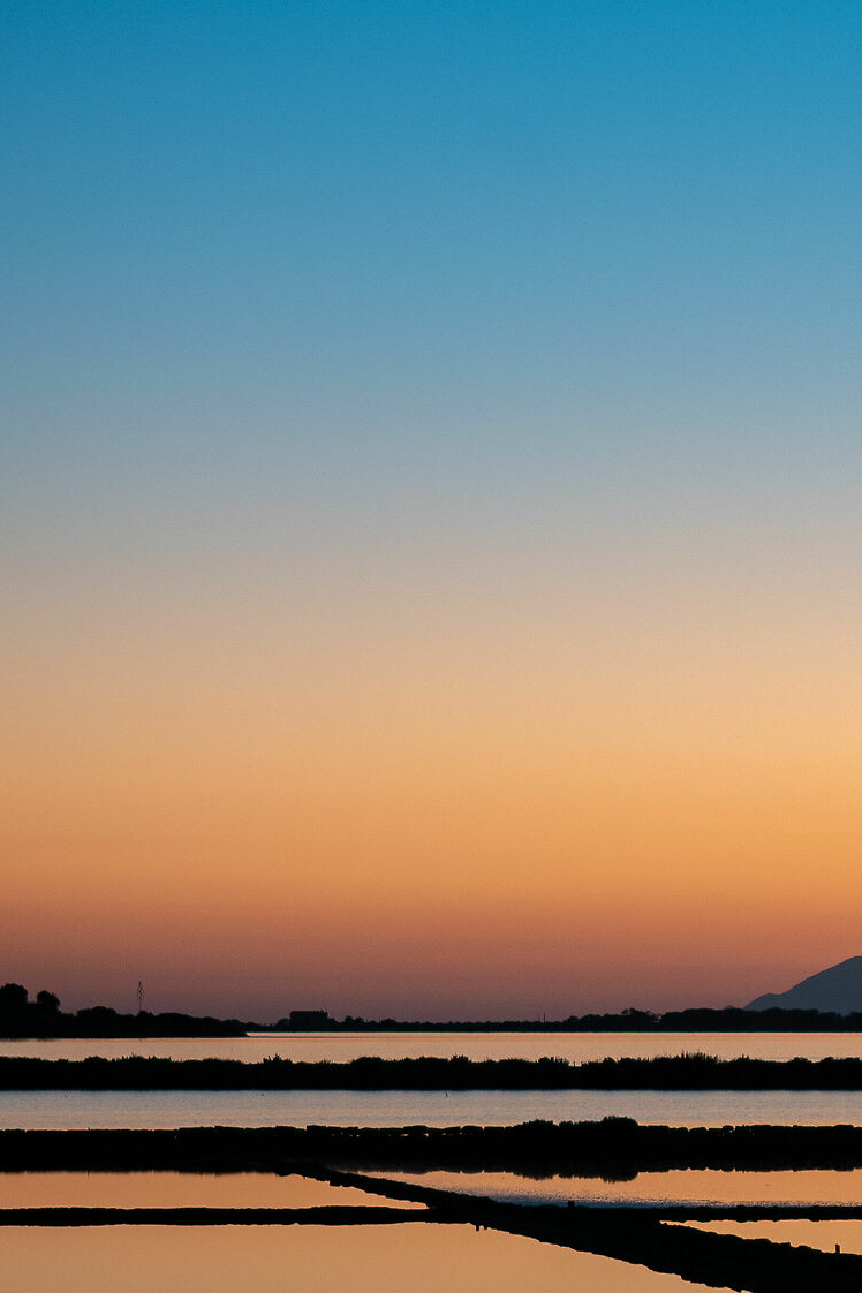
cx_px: 971
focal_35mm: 178
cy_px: 491
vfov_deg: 11.5
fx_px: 6393
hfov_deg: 7.7
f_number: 2.8
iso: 400
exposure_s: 1/20
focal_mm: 40
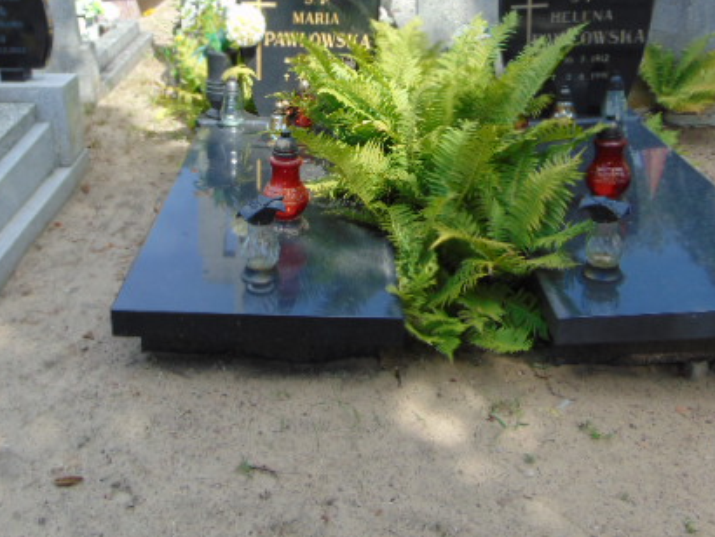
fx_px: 806
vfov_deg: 36.3
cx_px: 314
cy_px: 159
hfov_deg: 47.7
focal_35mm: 39
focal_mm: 4.5
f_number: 3
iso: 80
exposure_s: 1/500
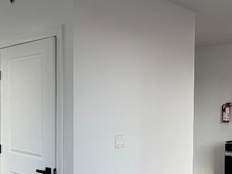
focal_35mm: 51
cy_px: 121
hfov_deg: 37.5
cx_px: 124
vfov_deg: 28.3
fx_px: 342
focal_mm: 2.22
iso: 40
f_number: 2.2
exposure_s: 1/120
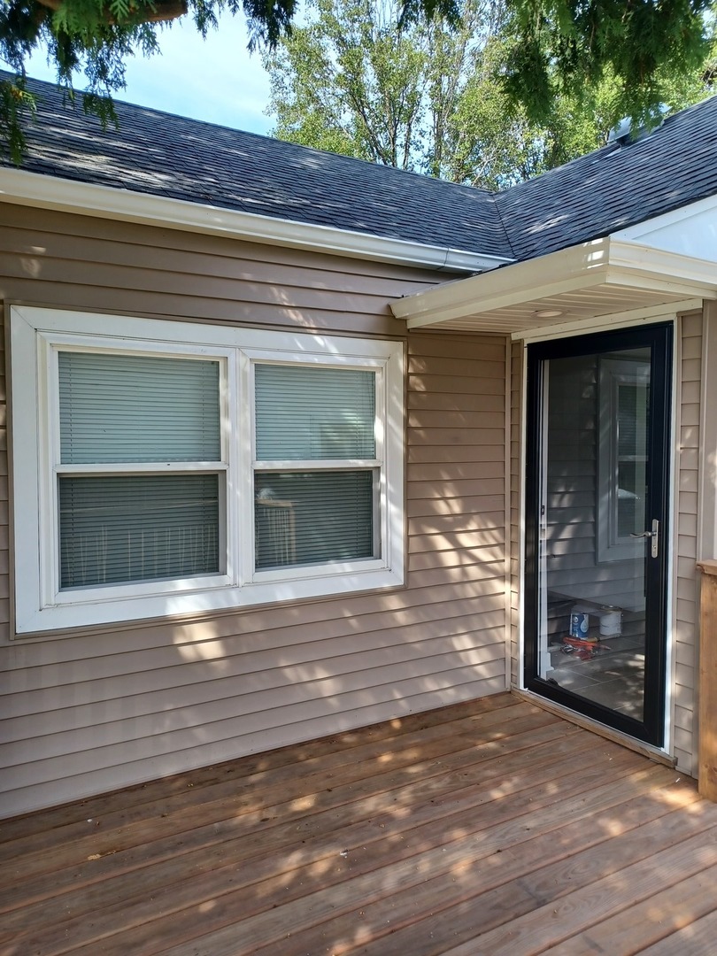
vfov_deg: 69.4
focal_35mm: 25
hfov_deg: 54.9
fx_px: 690
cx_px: 358
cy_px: 478
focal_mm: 4.6
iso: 40
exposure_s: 1/100
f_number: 1.8
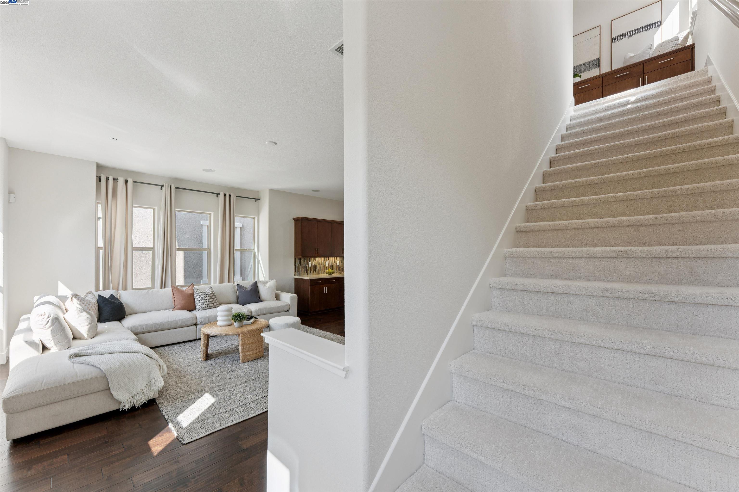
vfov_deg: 81.2
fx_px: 287
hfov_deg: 104.3
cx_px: 370
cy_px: 246
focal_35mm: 14
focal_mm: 14
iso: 100
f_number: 9
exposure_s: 1/15
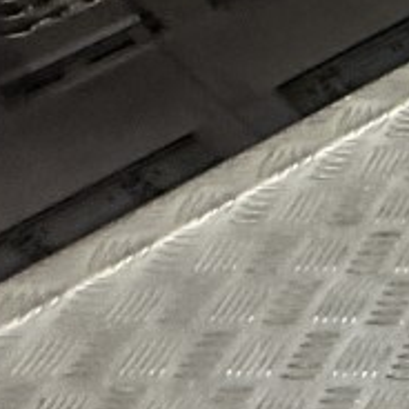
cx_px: 1498
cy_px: -356
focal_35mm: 97
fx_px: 1297
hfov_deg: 9.1
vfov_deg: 15.2
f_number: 2.2
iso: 320
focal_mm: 2.22
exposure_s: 1/100
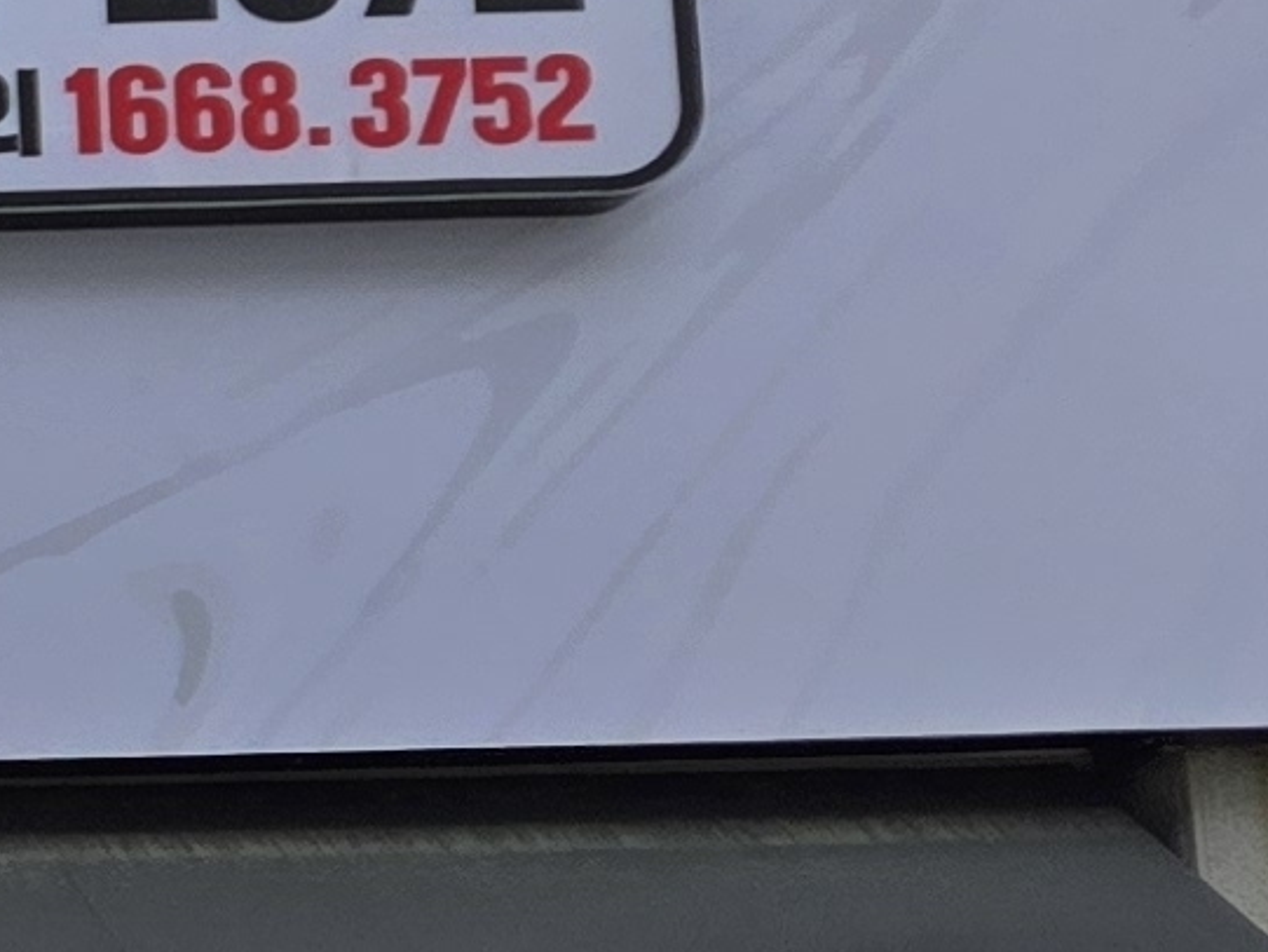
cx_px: -2243
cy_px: 1212
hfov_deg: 9.6
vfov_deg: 8.6
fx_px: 6229
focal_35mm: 170
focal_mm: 5.4
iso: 25
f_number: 1.8
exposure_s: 1/2921
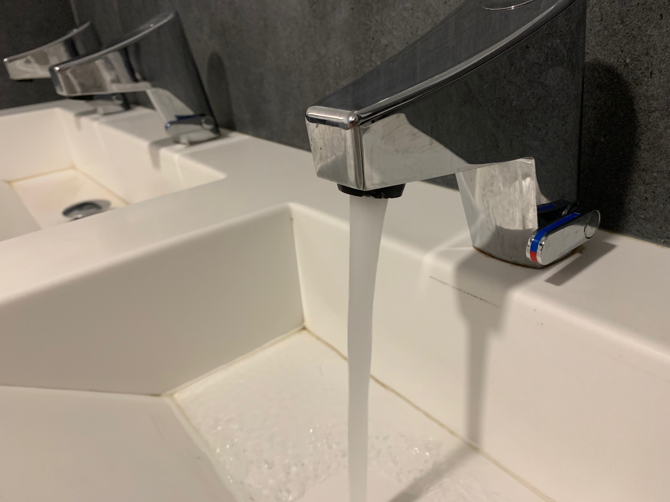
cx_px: 335
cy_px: 251
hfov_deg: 67.3
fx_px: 503
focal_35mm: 26
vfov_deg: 53.1
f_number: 1.8
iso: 250
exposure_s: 1/60
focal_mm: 4.25
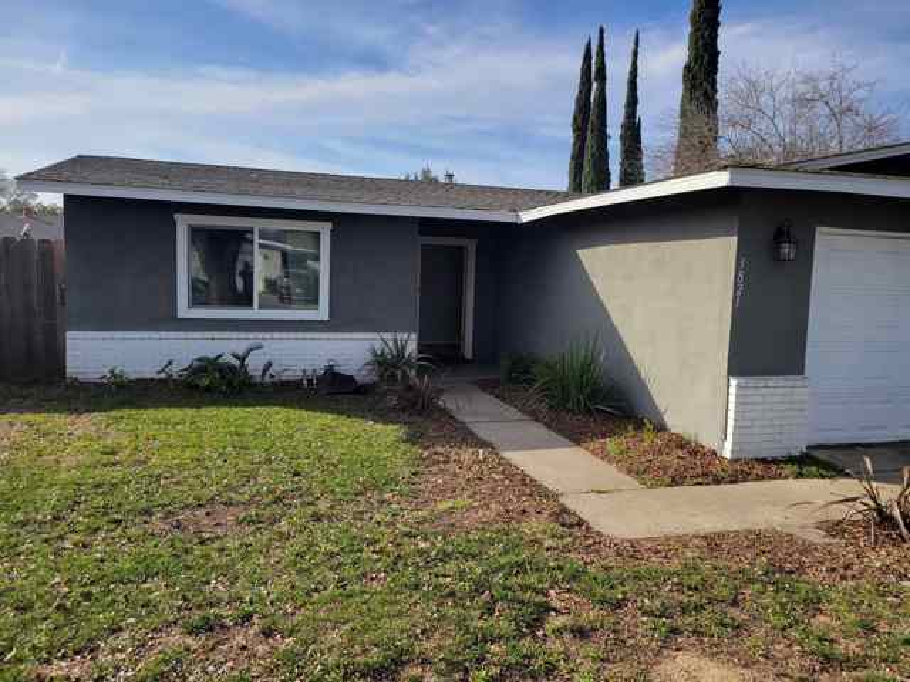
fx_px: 683
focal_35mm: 26
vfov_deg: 53.1
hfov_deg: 67.3
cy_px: 341
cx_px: 455
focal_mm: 5.4
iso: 40
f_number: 1.8
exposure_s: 1/1884
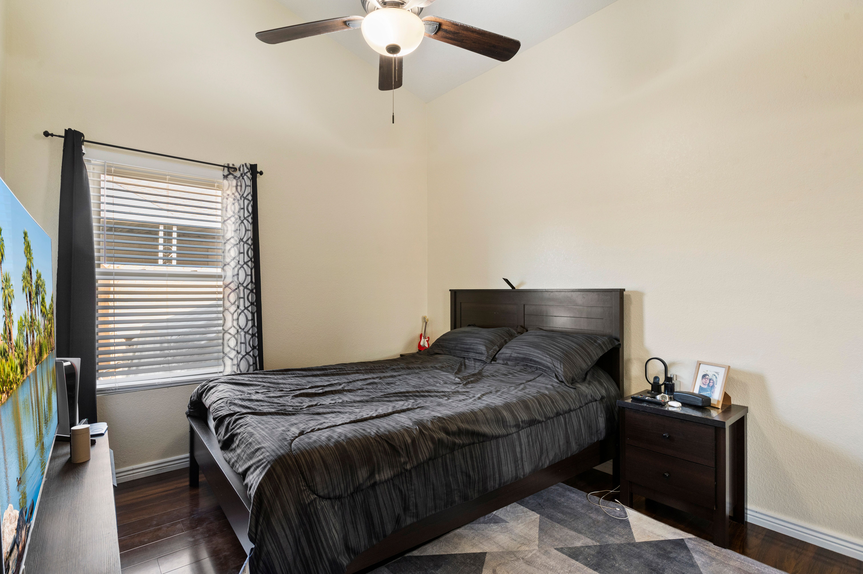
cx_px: 432
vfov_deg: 70.4
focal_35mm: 17
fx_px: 407
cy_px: 287
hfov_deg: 93.3
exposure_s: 1/4
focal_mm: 17
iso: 800
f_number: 8
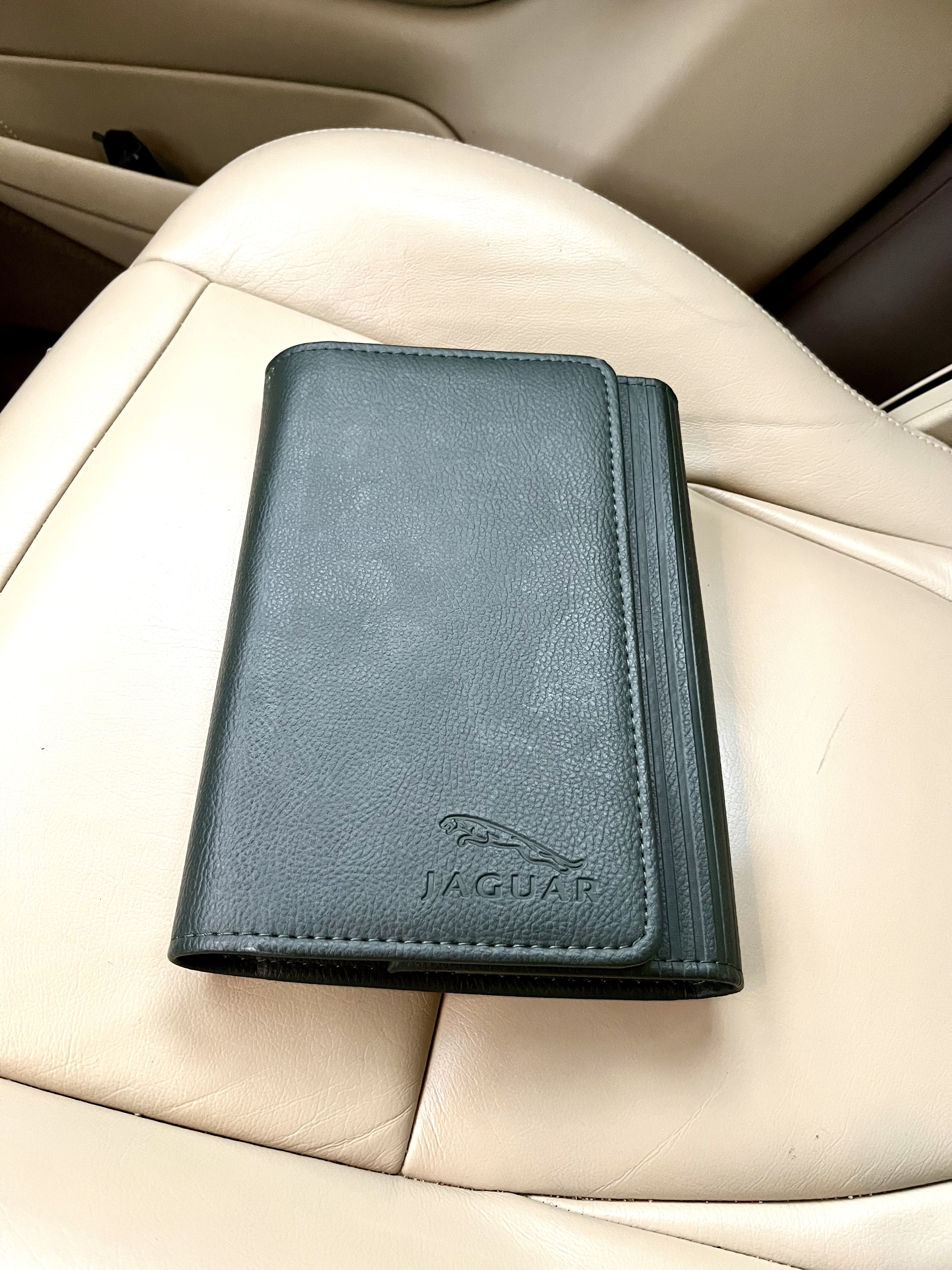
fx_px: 953
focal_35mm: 26
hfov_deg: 53.1
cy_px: 635
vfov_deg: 67.3
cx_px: 476
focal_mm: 5.1
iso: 400
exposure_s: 1/60
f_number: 1.6
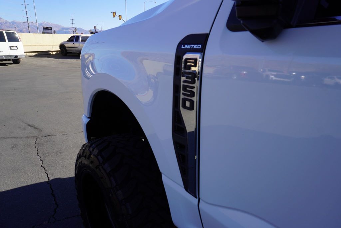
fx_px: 227
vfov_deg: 53.2
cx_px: 170
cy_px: 114
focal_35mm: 24
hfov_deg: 73.7
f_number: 9
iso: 100
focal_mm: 16
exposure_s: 1/125
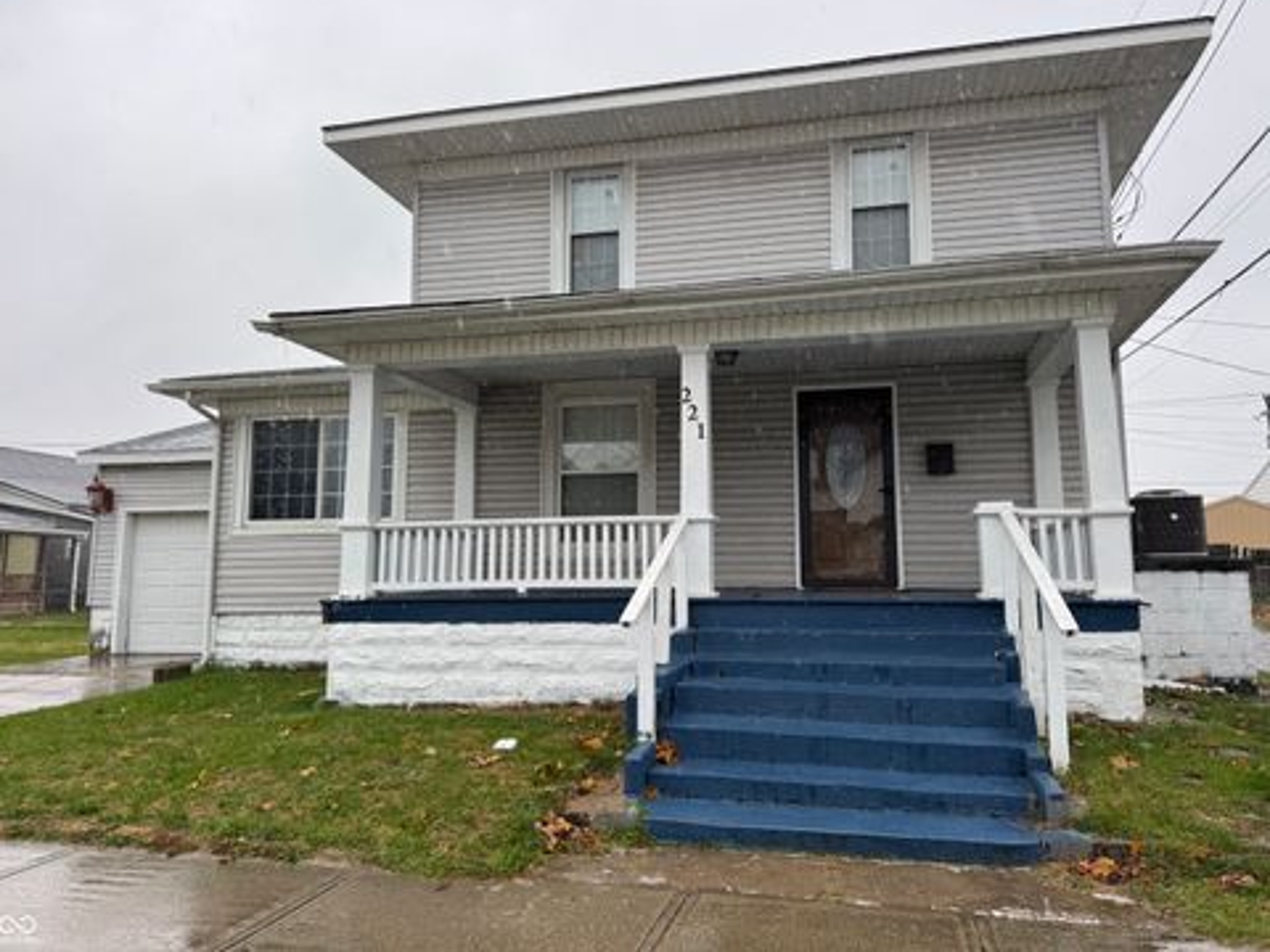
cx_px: 640
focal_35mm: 25
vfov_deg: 54.9
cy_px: 459
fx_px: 917
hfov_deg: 69.4
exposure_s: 1/209
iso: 64
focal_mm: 6.76
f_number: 1.78
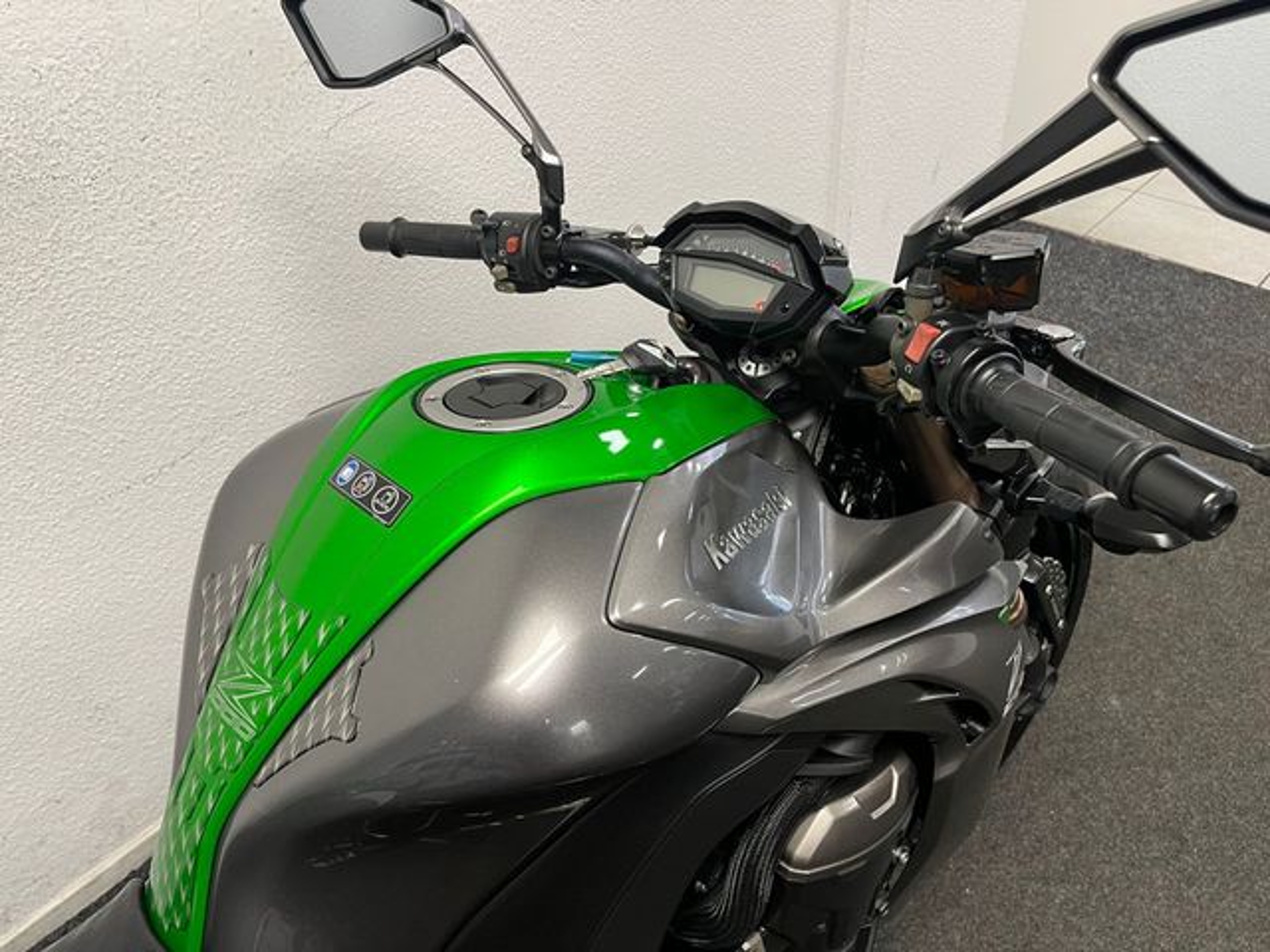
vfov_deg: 53.1
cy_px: 476
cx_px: 635
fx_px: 954
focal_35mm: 26
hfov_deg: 67.3
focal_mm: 5.1
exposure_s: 1/50
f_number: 1.6
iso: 100
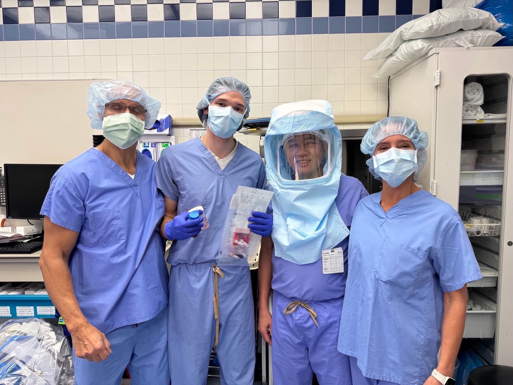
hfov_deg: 71.6
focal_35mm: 24
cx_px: 256
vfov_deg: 56.8
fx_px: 356
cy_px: 192
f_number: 1.78
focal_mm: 6.76
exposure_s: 1/120
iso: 64
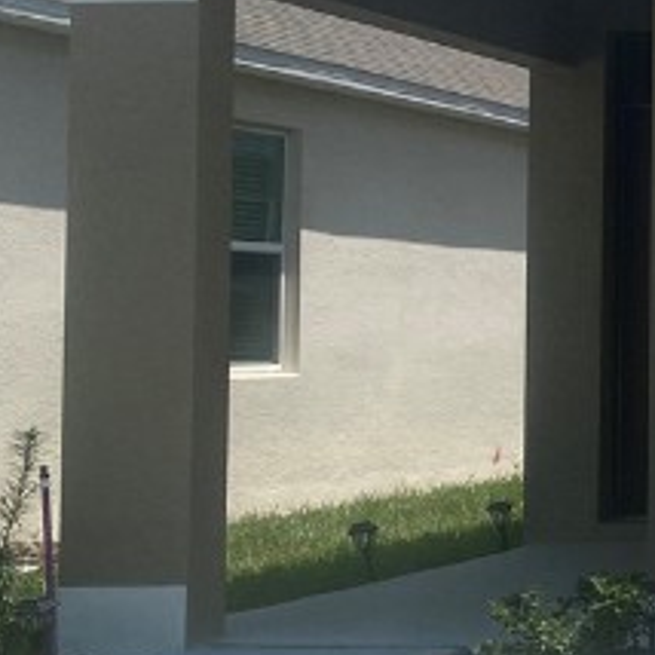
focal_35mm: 110
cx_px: 1533
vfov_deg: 15.8
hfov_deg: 12.6
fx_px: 2355
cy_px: 202
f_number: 1.8
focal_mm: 4.25
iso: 32
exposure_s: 1/4808
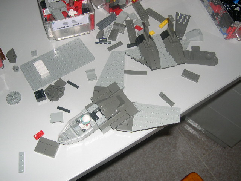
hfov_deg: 49.0
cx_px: 120
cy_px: 90
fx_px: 265
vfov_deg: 37.7
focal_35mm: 38
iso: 100
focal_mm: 8
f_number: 2.8
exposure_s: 1/60
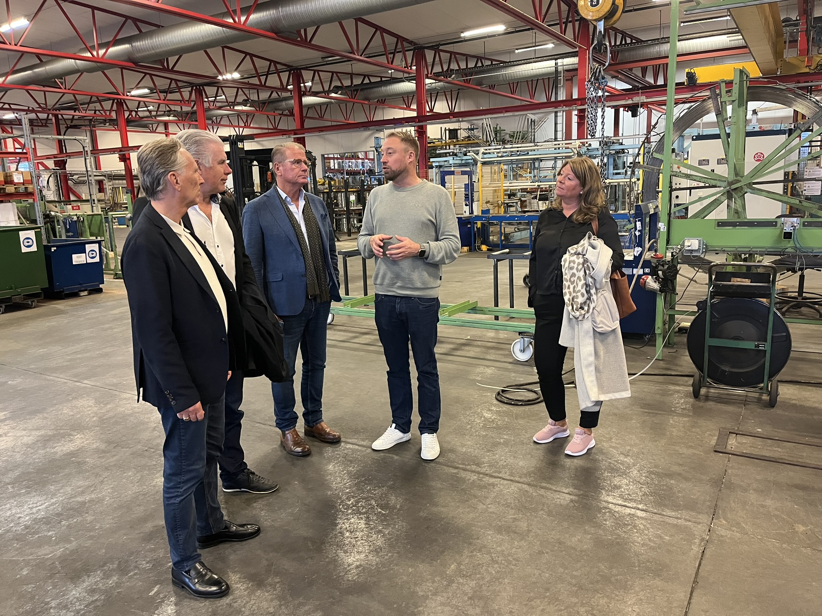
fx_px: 617
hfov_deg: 67.3
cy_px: 308
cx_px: 411
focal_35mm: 26
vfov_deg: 53.1
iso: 400
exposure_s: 1/50
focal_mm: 5.1
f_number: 1.6
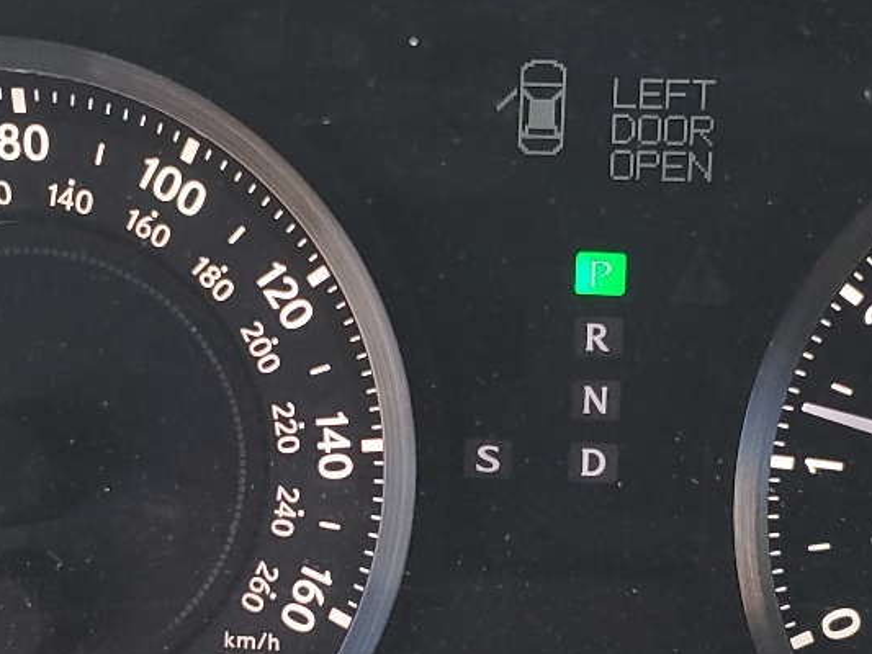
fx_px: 1965
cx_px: 489
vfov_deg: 18.8
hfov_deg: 25.0
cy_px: 466
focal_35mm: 78
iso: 76
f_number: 1.5
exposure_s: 1/60.2
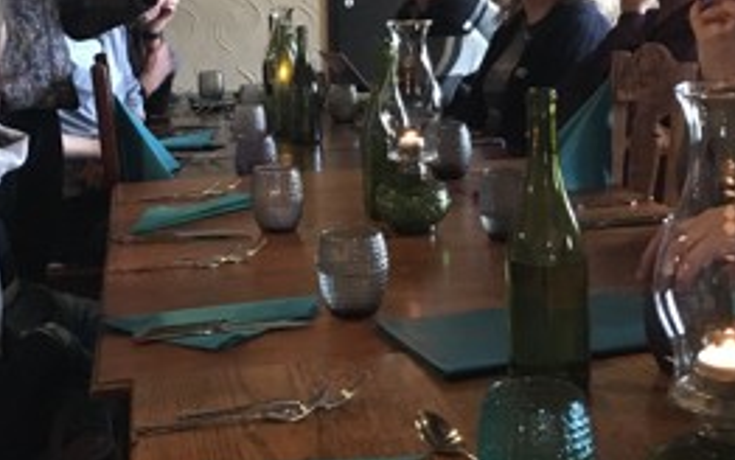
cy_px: 101
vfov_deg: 27.0
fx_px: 942
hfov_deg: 42.6
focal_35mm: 47
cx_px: 331
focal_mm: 4.15
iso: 320
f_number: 2.2
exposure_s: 1/17
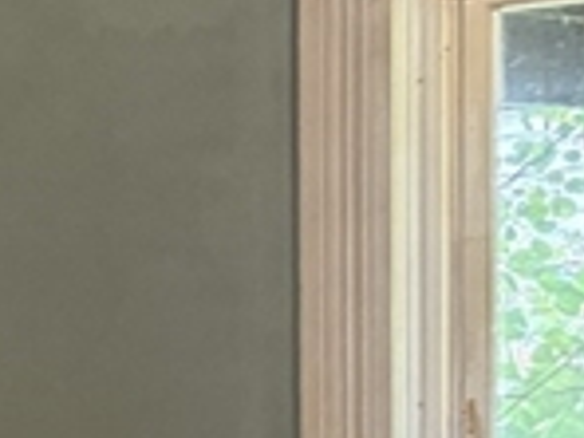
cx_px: -1172
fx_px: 2801
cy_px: 643
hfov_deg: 9.4
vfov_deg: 8.7
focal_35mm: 166
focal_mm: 6.76
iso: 320
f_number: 1.78
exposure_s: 1/60
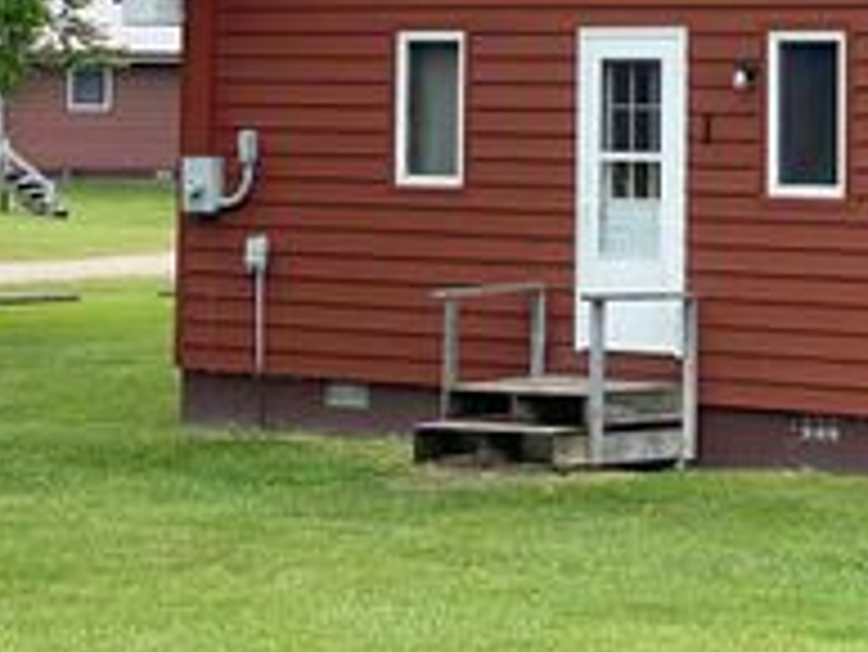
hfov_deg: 11.8
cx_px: 850
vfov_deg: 8.9
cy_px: -7
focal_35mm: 166
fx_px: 4165
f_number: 2.2
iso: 20
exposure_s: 1/228
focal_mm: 7.5
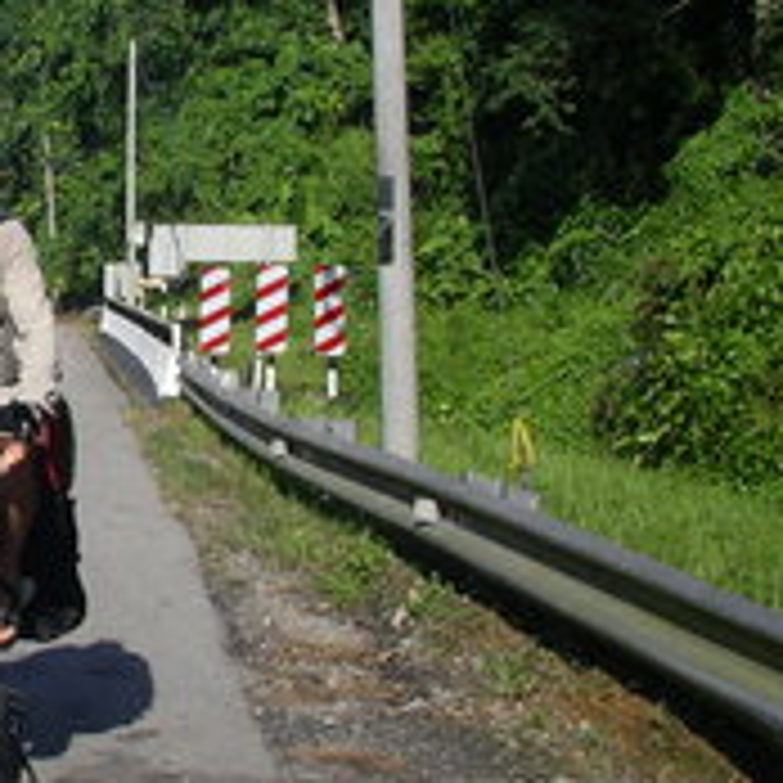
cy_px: 392
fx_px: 2150
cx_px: -99
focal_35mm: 84
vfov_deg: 20.6
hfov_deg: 19.7
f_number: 6.9
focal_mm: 5.7
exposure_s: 1/160
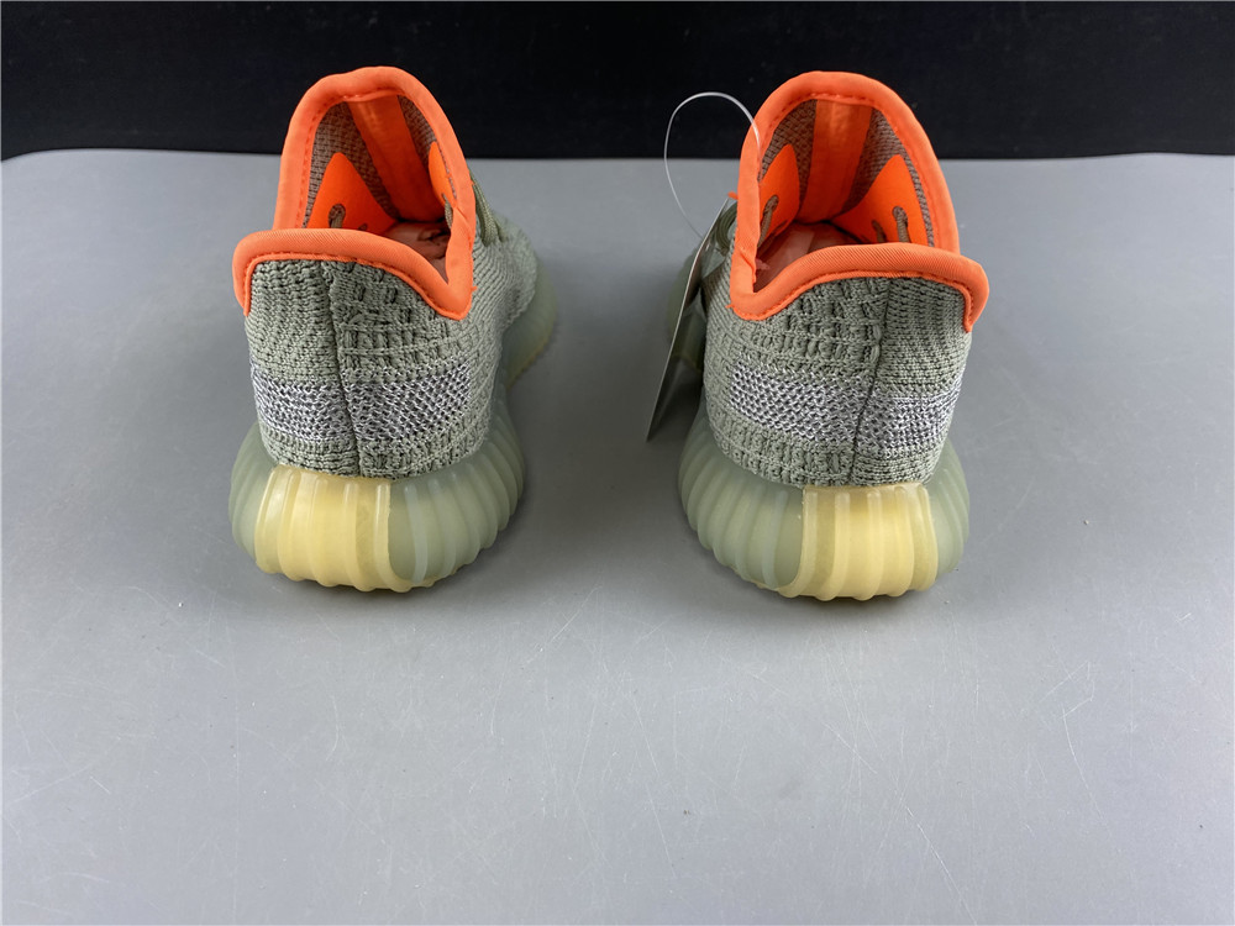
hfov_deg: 67.3
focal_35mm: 26
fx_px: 928
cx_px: 618
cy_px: 463
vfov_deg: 53.1
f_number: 1.8
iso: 80
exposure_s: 1/100
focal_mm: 4.25
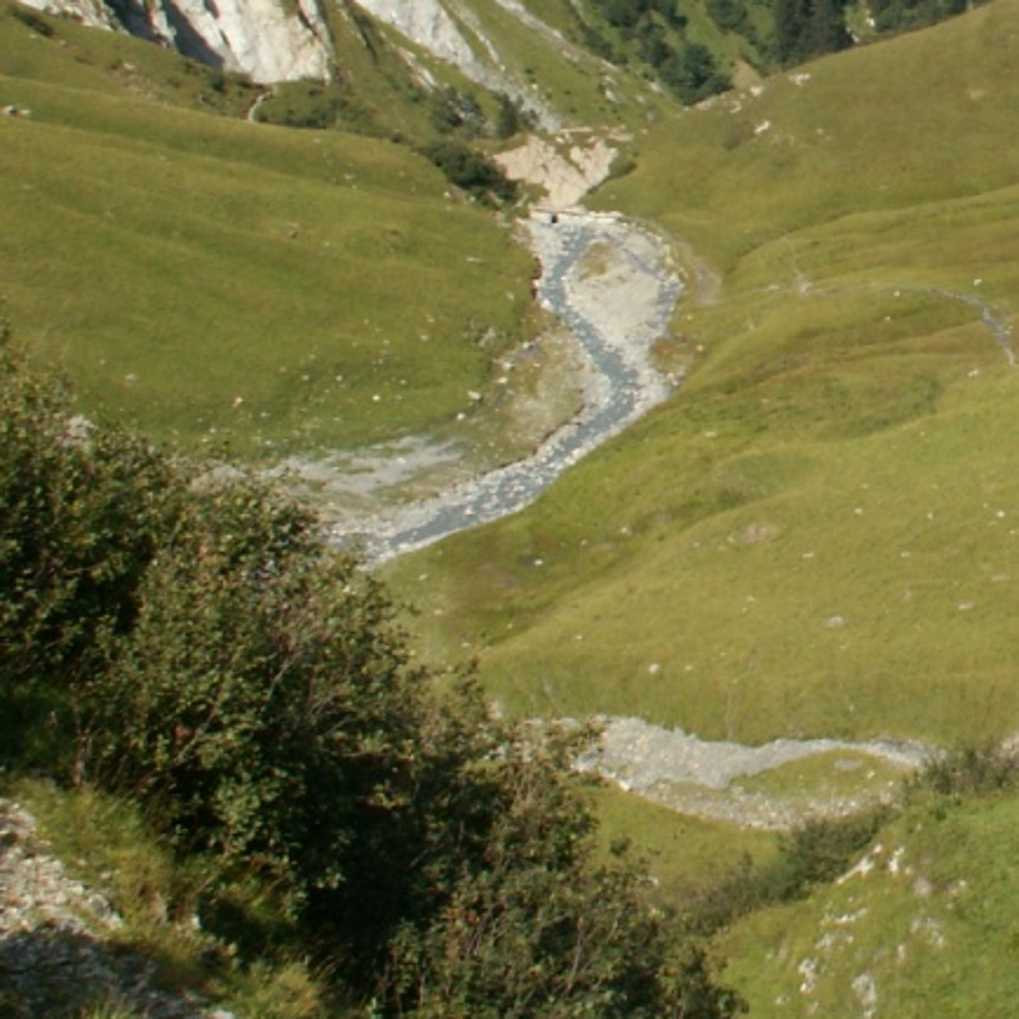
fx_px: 2431
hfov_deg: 22.3
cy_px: 185
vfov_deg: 23.3
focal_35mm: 73
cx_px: 1134
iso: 50
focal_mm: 5.86
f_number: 8
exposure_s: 1/100
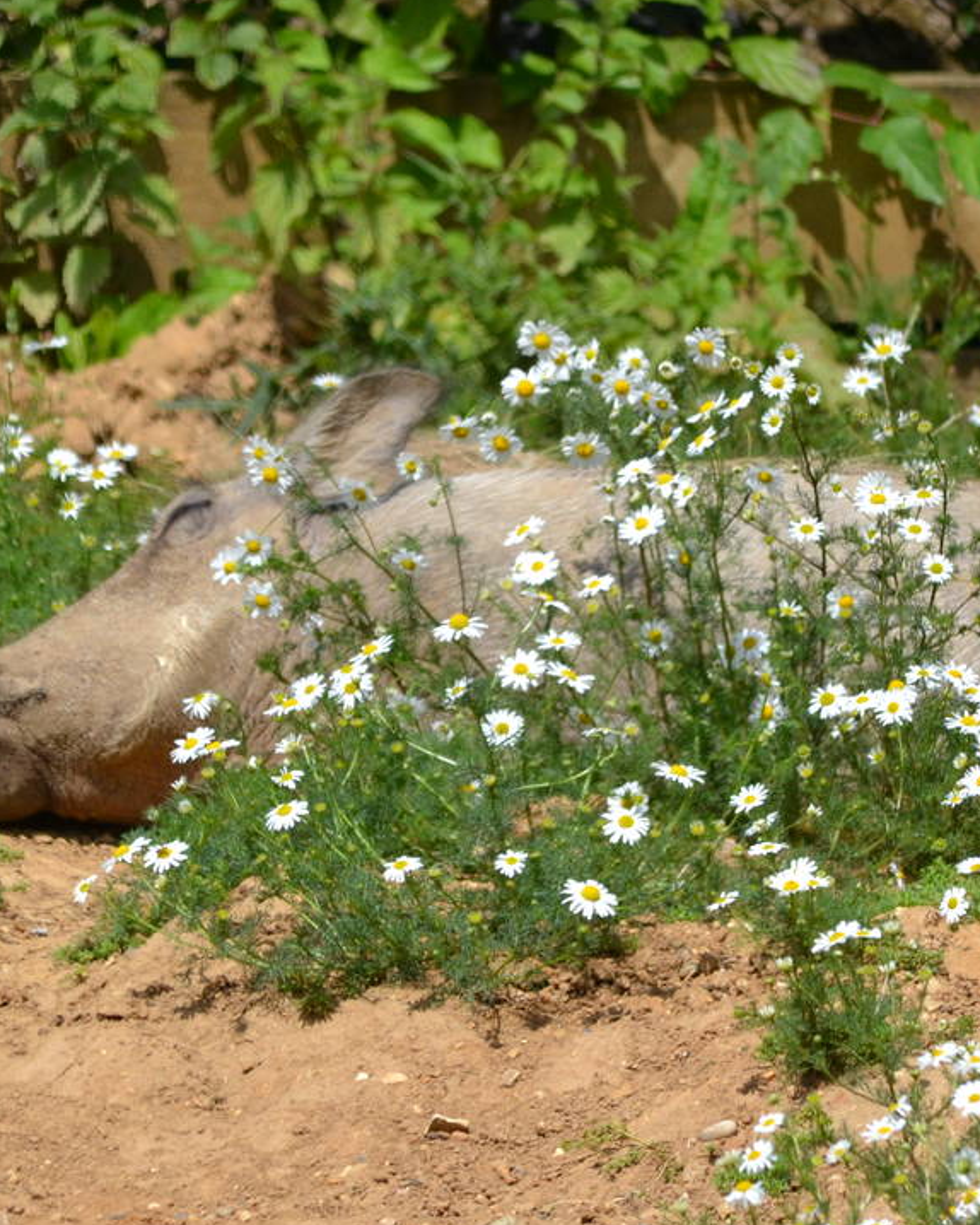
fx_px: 39828
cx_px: 529
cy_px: 683
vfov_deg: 1.8
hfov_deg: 1.4
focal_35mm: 1099
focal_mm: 350
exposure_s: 1/1600
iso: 400
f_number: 6.3
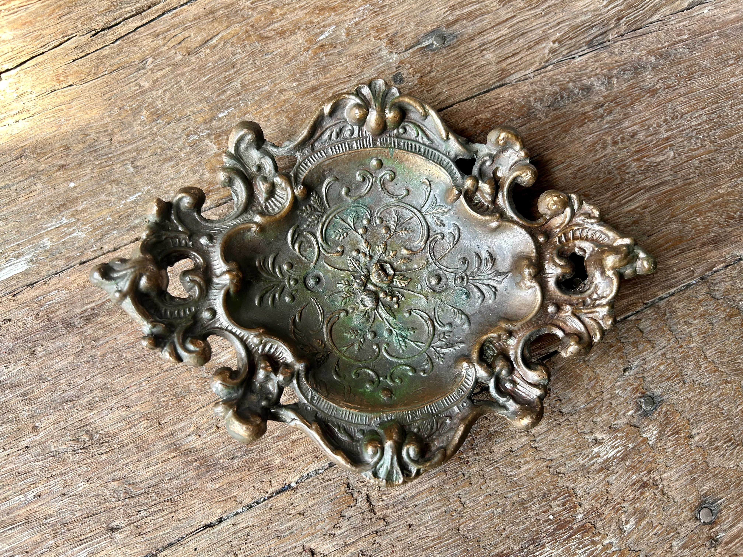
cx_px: 372
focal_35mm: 26
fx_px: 558
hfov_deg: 67.3
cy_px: 278
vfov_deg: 53.1
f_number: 1.5
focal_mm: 5.7
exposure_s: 1/121
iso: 80
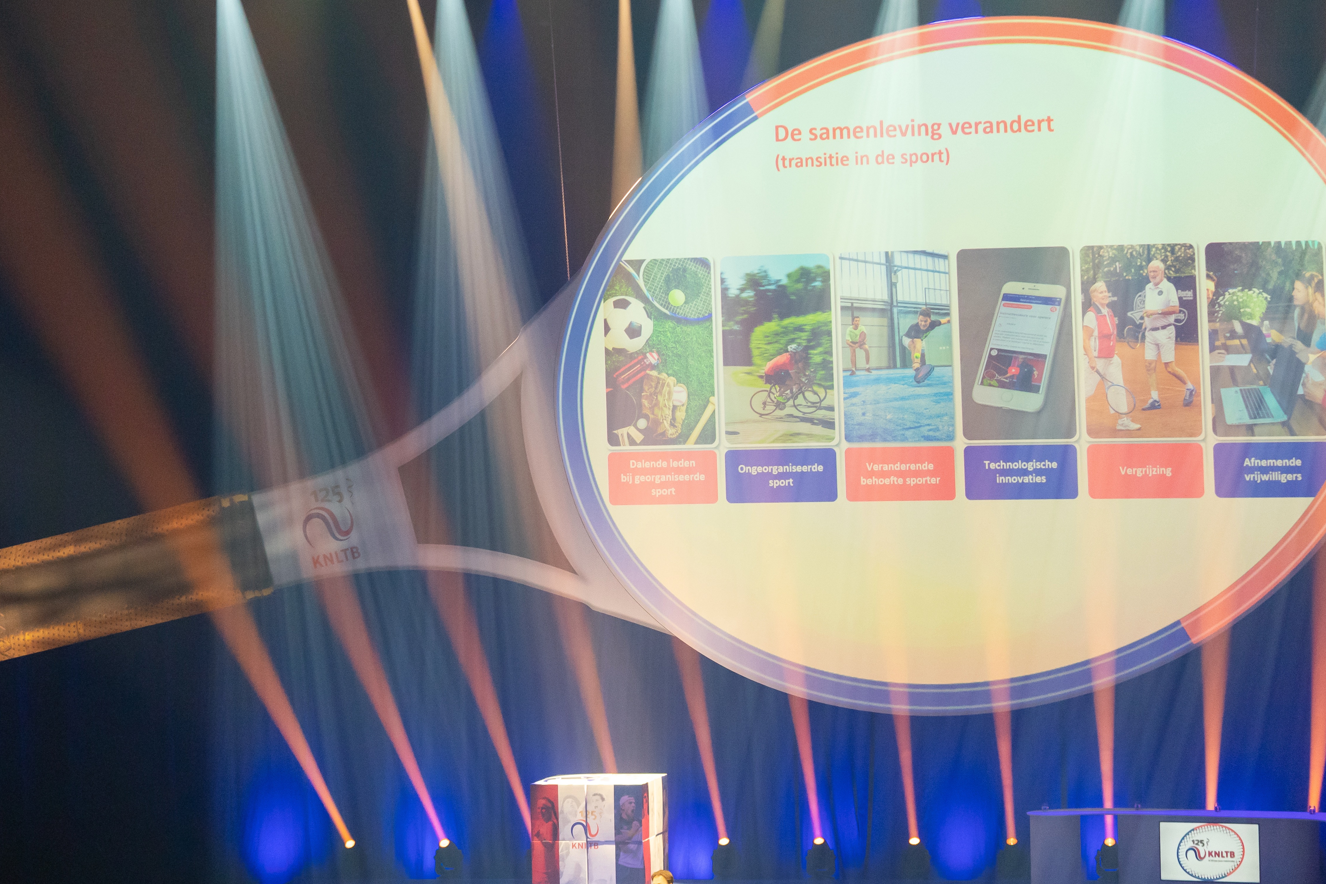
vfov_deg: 14.7
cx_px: 611
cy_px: 514
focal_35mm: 93
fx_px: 3425
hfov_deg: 21.9
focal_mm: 70
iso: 5000
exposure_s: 1/400
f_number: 2.8
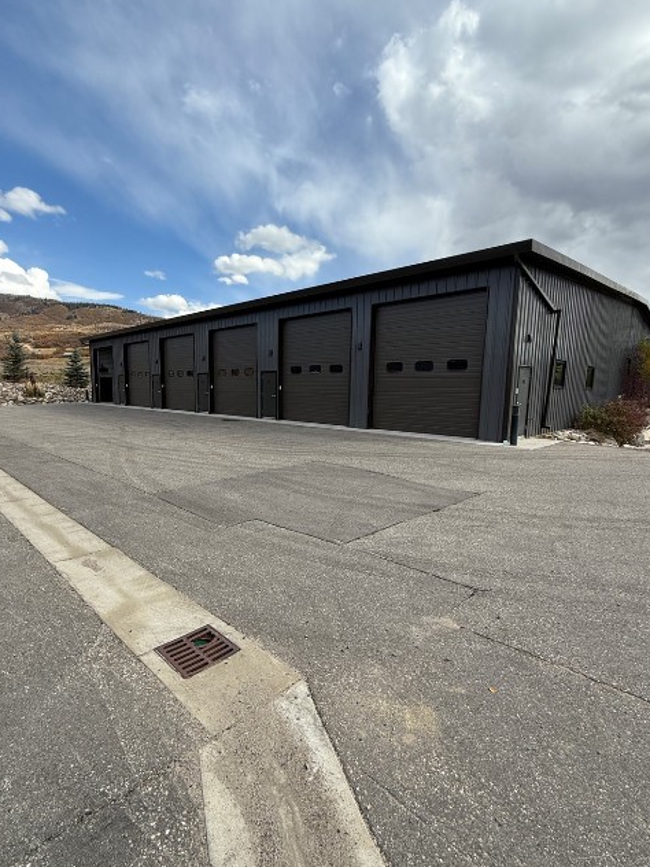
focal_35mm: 17
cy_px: 451
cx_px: 315
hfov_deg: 74.7
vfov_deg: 91.0
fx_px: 426
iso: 50
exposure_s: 1/1033
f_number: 2.2
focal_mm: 2.22
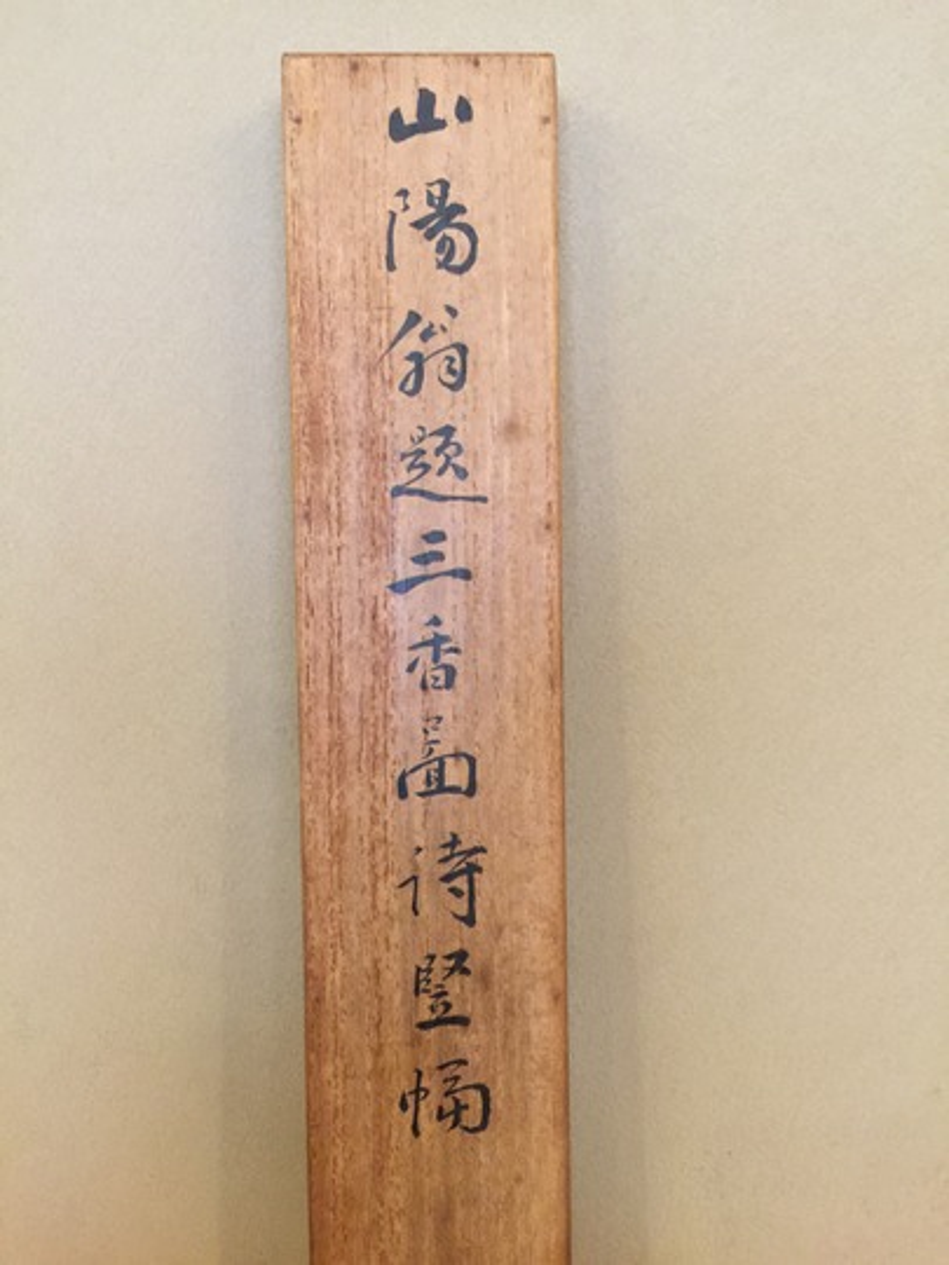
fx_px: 1060
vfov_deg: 61.7
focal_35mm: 29
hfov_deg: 48.2
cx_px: 474
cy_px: 632
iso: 64
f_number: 2.2
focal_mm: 4.15
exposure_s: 1/4
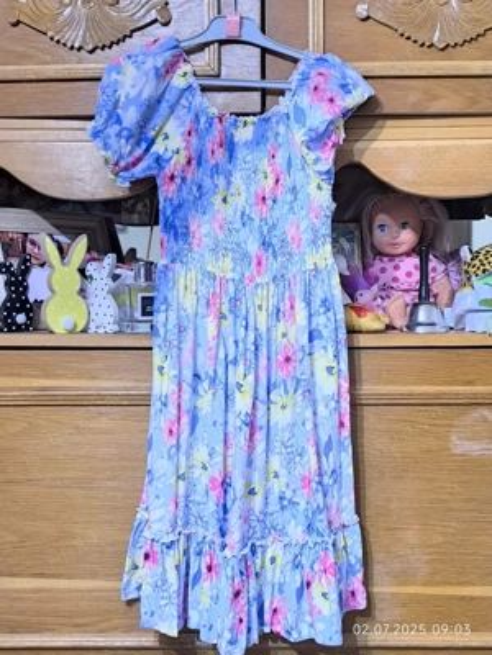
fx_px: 872
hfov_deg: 31.5
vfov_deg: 41.2
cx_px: 246
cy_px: 328
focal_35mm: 46
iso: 2500
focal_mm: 6.14
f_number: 1.65
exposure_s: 1/25
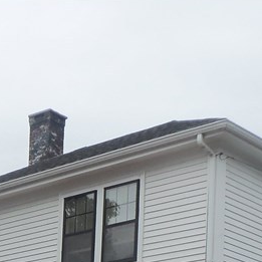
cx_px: 105
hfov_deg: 17.9
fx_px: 831
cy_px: 379
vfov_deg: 16.5
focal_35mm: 97
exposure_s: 1/320
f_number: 3.3
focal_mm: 5.1
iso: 64
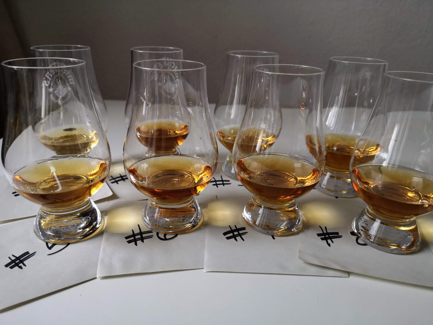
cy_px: 162
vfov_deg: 51.4
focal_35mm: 27
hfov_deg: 65.3
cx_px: 216
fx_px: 338
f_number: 1.8
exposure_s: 1/20
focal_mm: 5.58
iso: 500
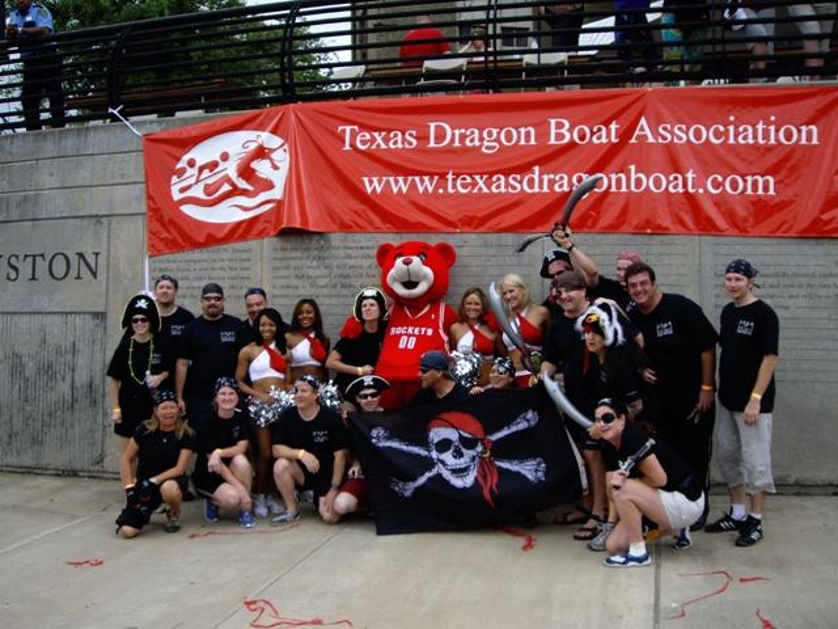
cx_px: 419
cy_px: 314
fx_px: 920
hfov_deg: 49.0
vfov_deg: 37.7
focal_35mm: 38
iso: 50
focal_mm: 6.2
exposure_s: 1/60
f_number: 4.3
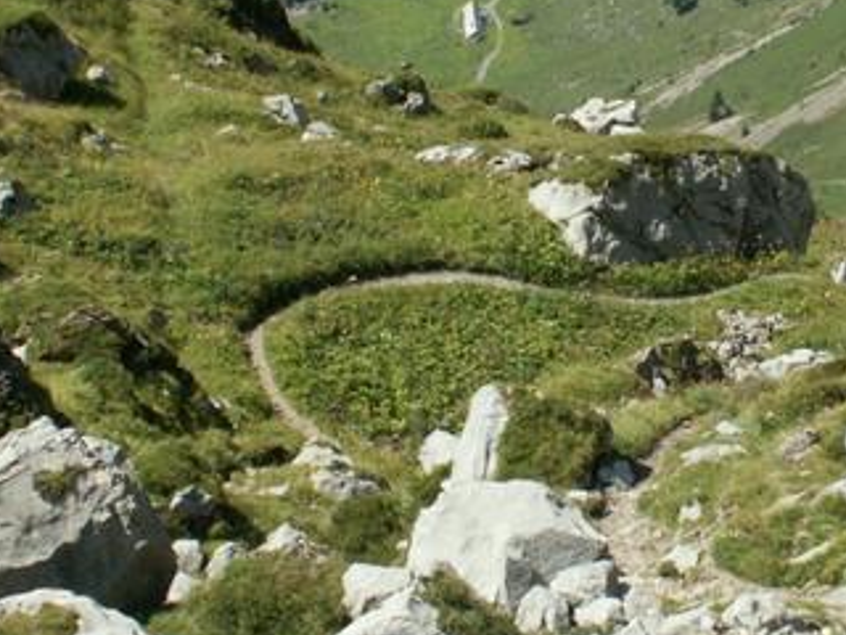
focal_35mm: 120
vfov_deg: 12.3
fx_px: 2933
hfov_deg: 16.3
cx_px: 656
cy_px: 177
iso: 50
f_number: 8
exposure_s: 1/100
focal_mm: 10.04
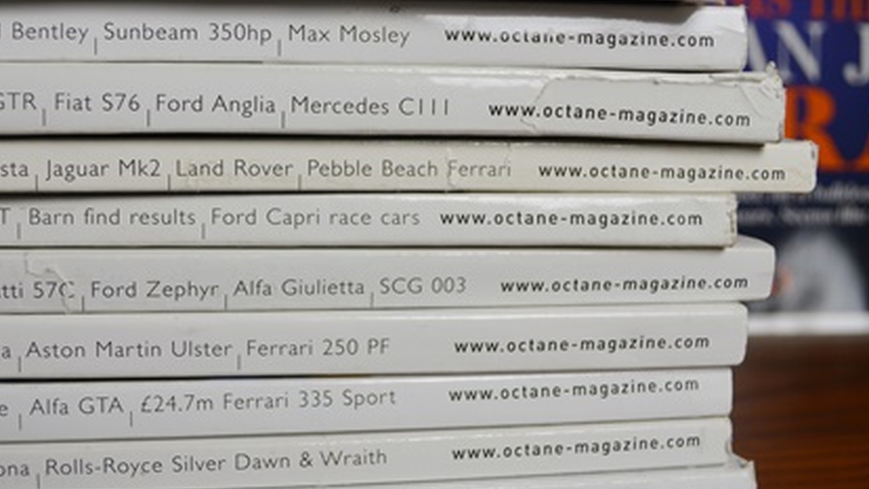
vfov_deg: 29.0
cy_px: 218
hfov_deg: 48.5
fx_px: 945
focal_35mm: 41
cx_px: 285
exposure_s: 1/80
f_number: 4.5
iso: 400
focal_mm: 18
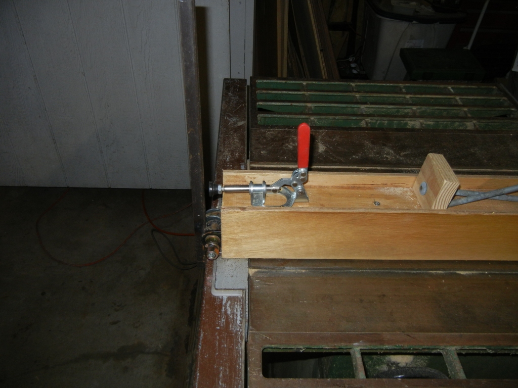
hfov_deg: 60.0
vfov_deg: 46.8
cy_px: 194
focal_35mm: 30
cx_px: 259
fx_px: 449
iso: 200
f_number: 3.5
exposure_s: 1/30
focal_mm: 5.4
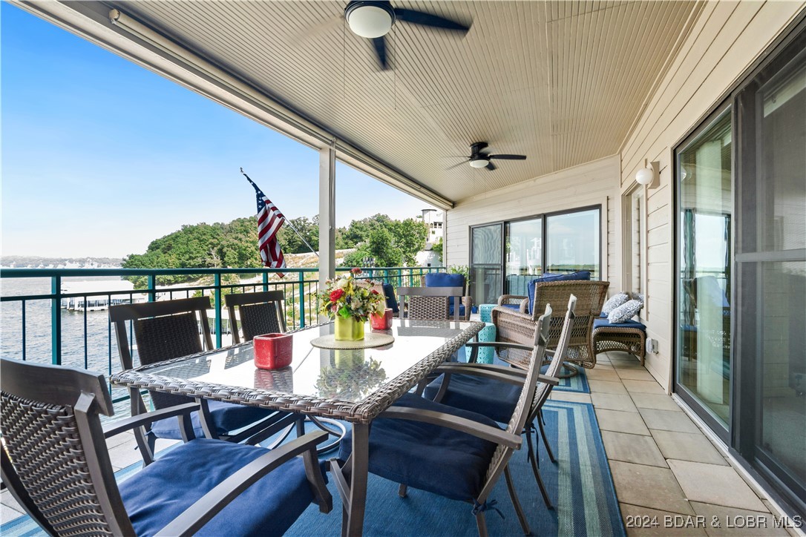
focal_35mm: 16
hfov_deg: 95.0
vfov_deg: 72.1
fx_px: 369
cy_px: 268
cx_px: 403
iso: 250
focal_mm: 11
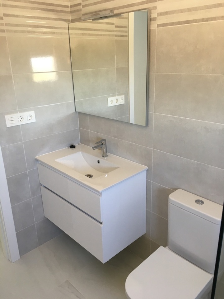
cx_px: 112
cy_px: 150
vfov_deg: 61.7
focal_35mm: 29
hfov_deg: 48.2
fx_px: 250
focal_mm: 4.15
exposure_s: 1/33
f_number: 2.2
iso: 64
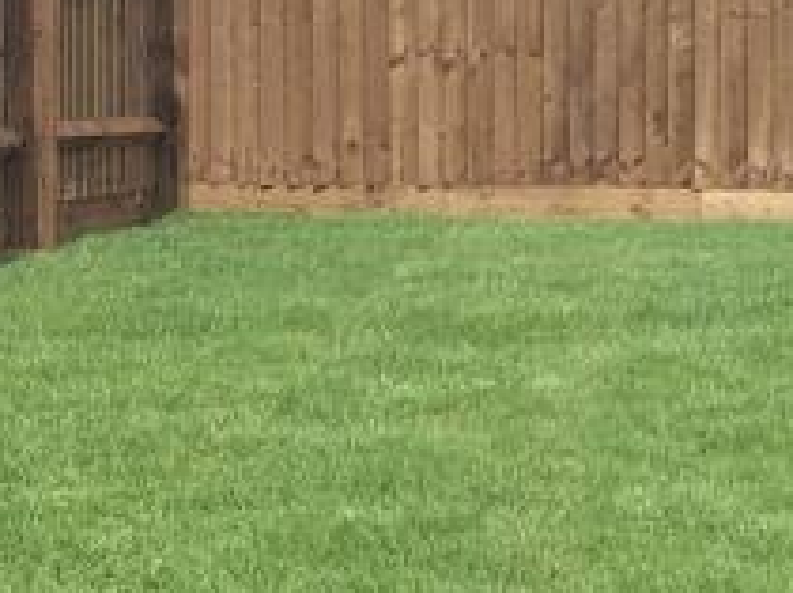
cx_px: 1008
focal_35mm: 127
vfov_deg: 11.4
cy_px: -94
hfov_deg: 14.9
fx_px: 2906
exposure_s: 1/2257
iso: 25
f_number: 1.8
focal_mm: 4.25
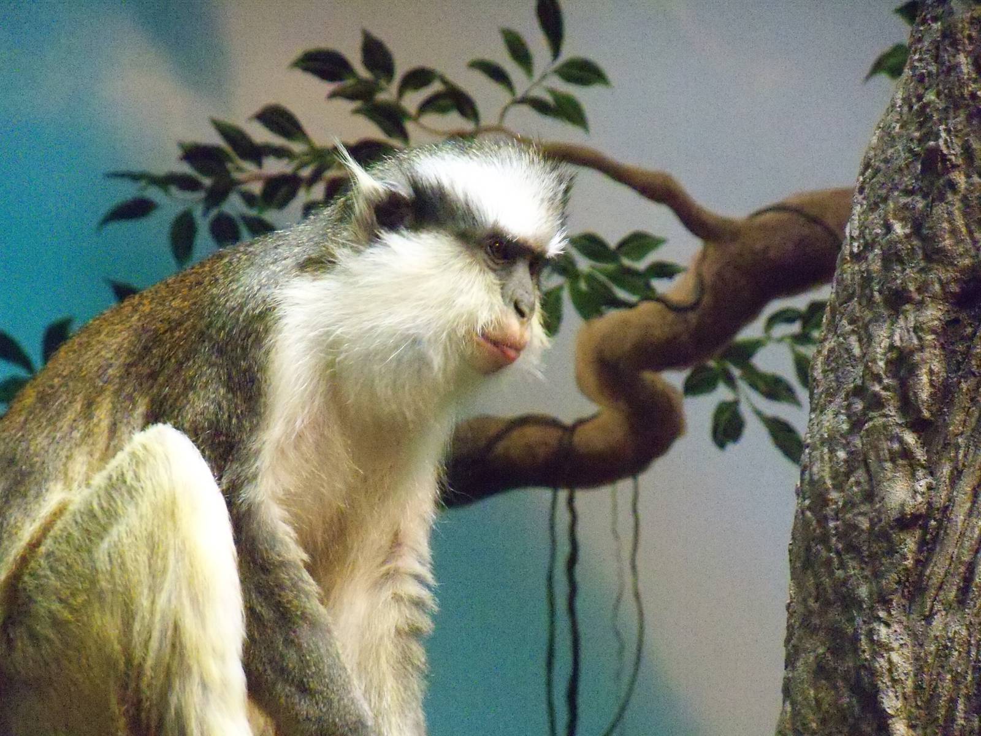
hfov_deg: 9.6
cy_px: 368
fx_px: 5866
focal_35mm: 207
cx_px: 490
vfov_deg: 7.2
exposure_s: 1/80
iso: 1600
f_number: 4.4
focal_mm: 36.6
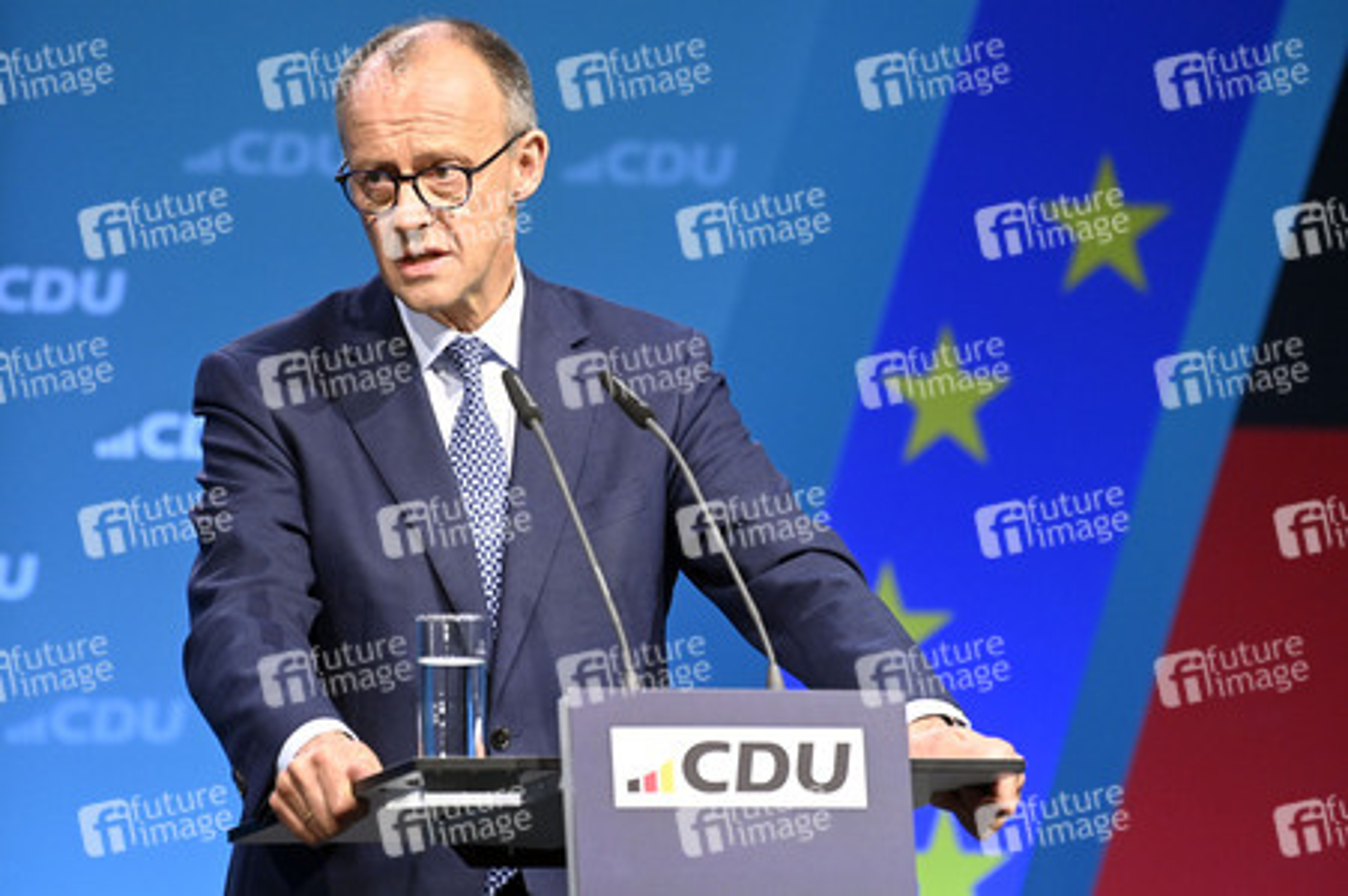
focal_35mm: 410
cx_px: 674
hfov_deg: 5.0
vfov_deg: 3.3
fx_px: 15341
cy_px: 448
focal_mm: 410
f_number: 5.6
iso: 8000
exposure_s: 1/500
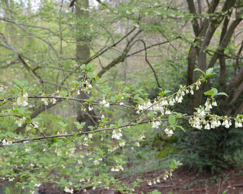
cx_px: 132
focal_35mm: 88
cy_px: 133
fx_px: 633
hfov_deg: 21.7
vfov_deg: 17.4
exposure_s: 1/125
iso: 400
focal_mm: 34
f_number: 5.6
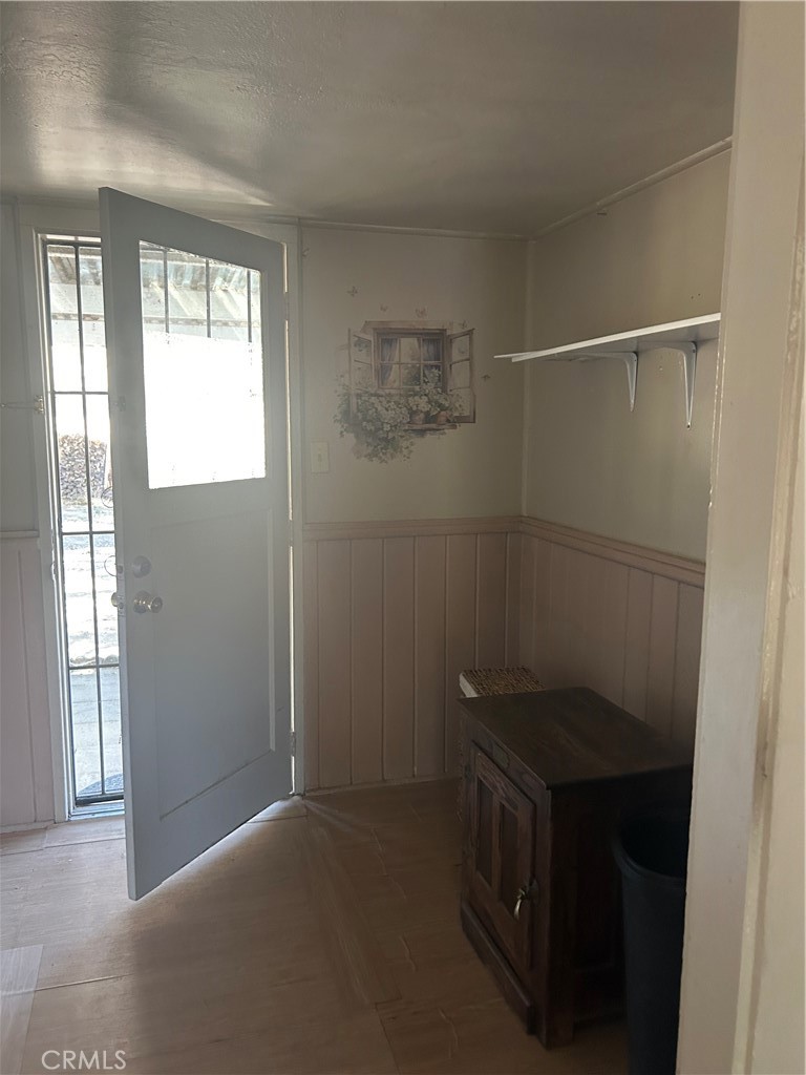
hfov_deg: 53.1
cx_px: 403
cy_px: 538
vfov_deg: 67.3
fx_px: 807
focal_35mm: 26
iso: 400
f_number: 1.5
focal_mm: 5.7
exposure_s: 1/60
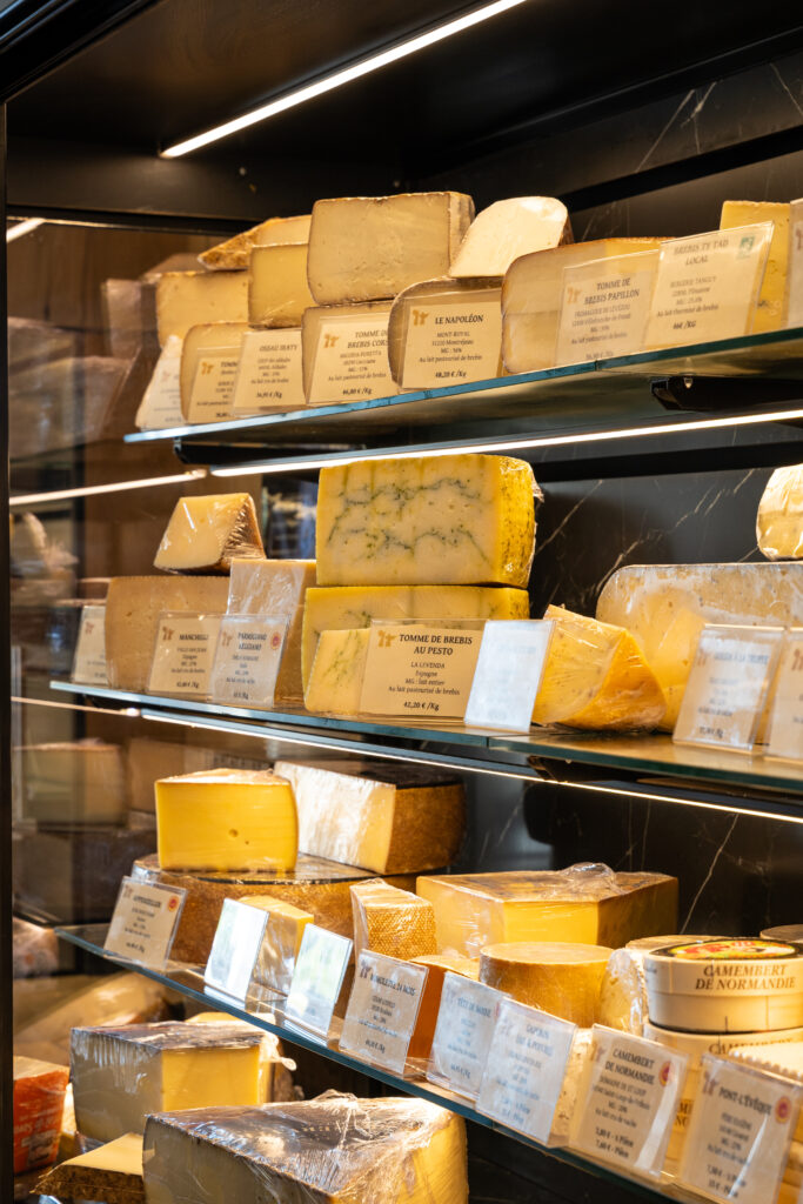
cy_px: 602
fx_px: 2341
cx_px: 402
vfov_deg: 28.8
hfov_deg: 19.5
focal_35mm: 70
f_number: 7.1
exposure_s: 1/30
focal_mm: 70
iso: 320
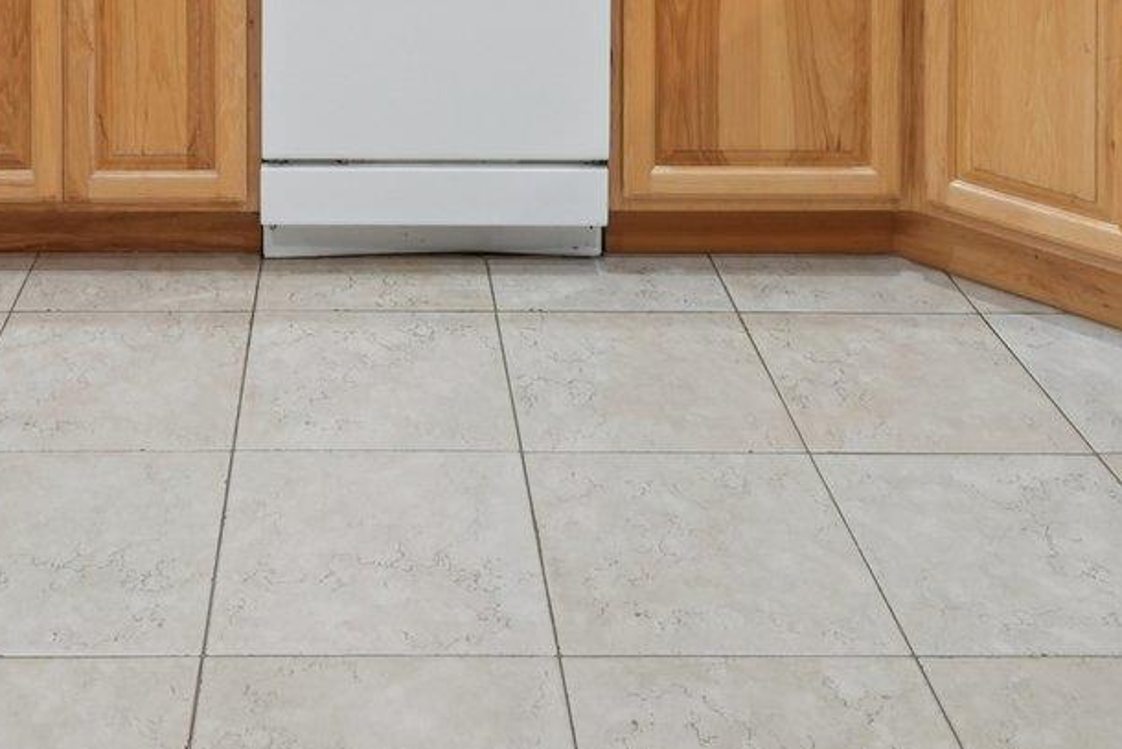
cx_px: 388
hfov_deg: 41.4
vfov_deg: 22.5
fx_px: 1465
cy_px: -426
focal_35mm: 47
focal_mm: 14
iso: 800
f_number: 8
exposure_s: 1/20
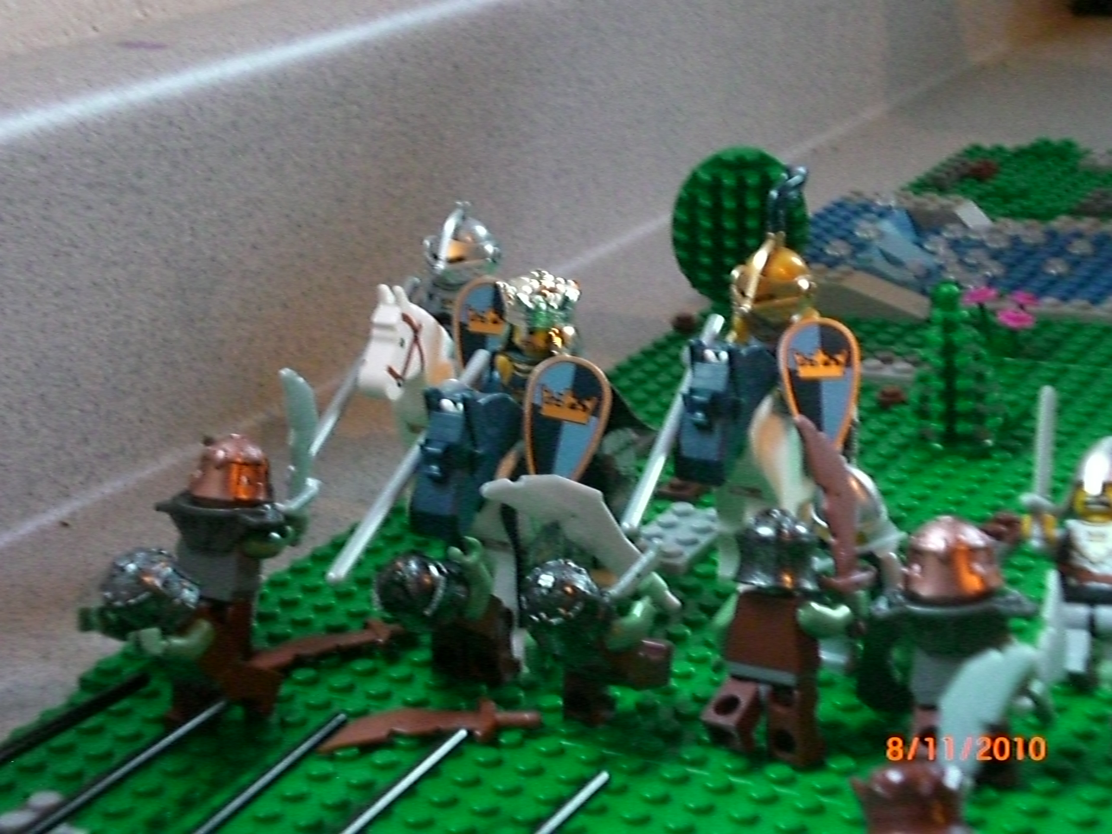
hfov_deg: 26.0
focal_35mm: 75
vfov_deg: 19.6
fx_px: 2409
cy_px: 417
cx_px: 556
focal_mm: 12.47
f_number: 4.5
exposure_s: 1/20
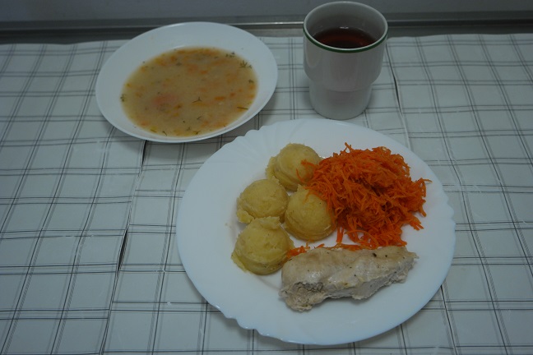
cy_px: 178
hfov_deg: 57.2
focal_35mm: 33
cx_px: 266
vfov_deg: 40.0
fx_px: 489
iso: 640
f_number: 4
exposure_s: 1/250
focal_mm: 22
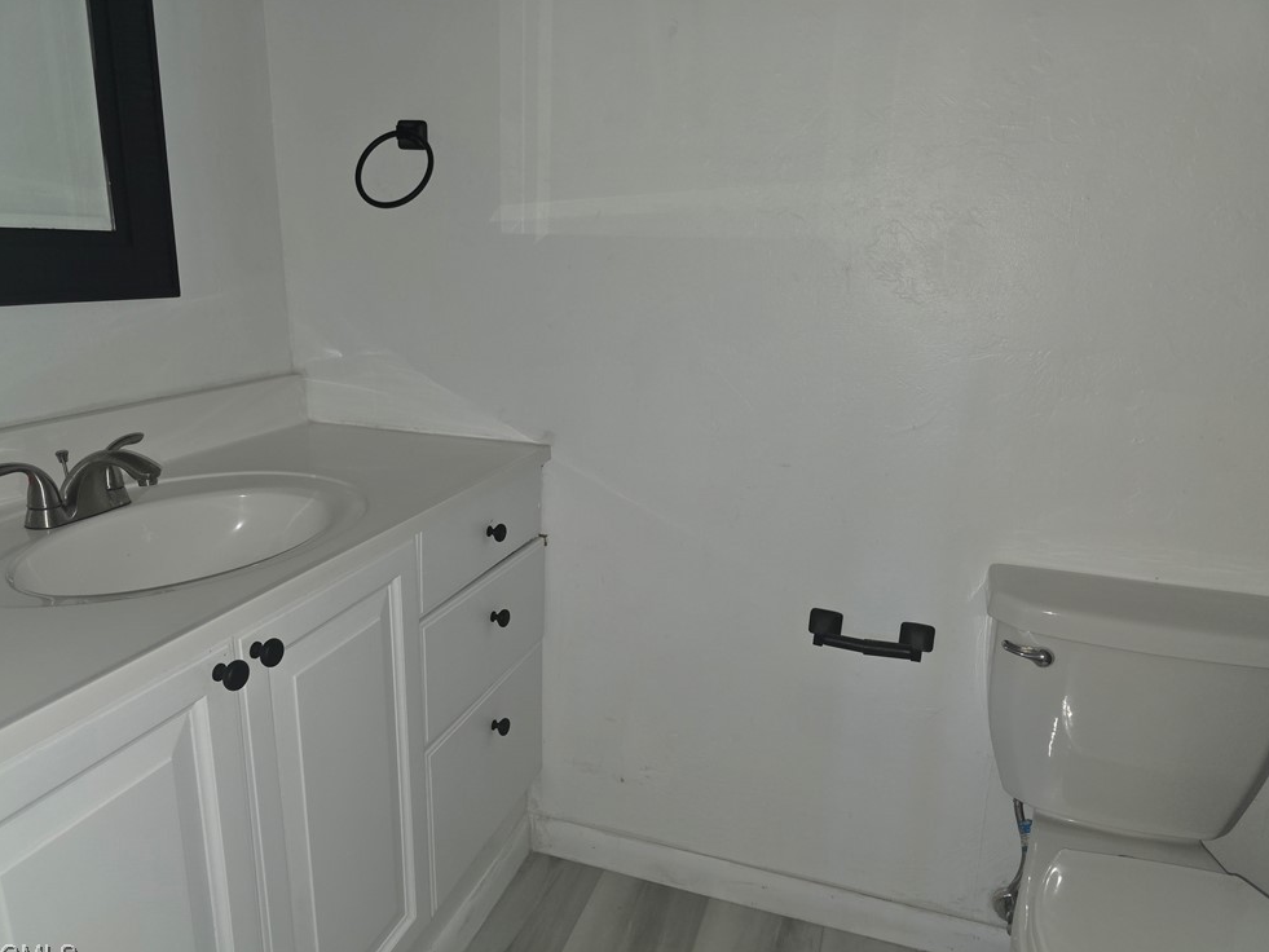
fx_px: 880
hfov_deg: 71.6
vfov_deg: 56.8
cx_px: 616
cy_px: 488
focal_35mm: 24
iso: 100
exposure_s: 1/42.2
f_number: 1.7
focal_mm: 6.3
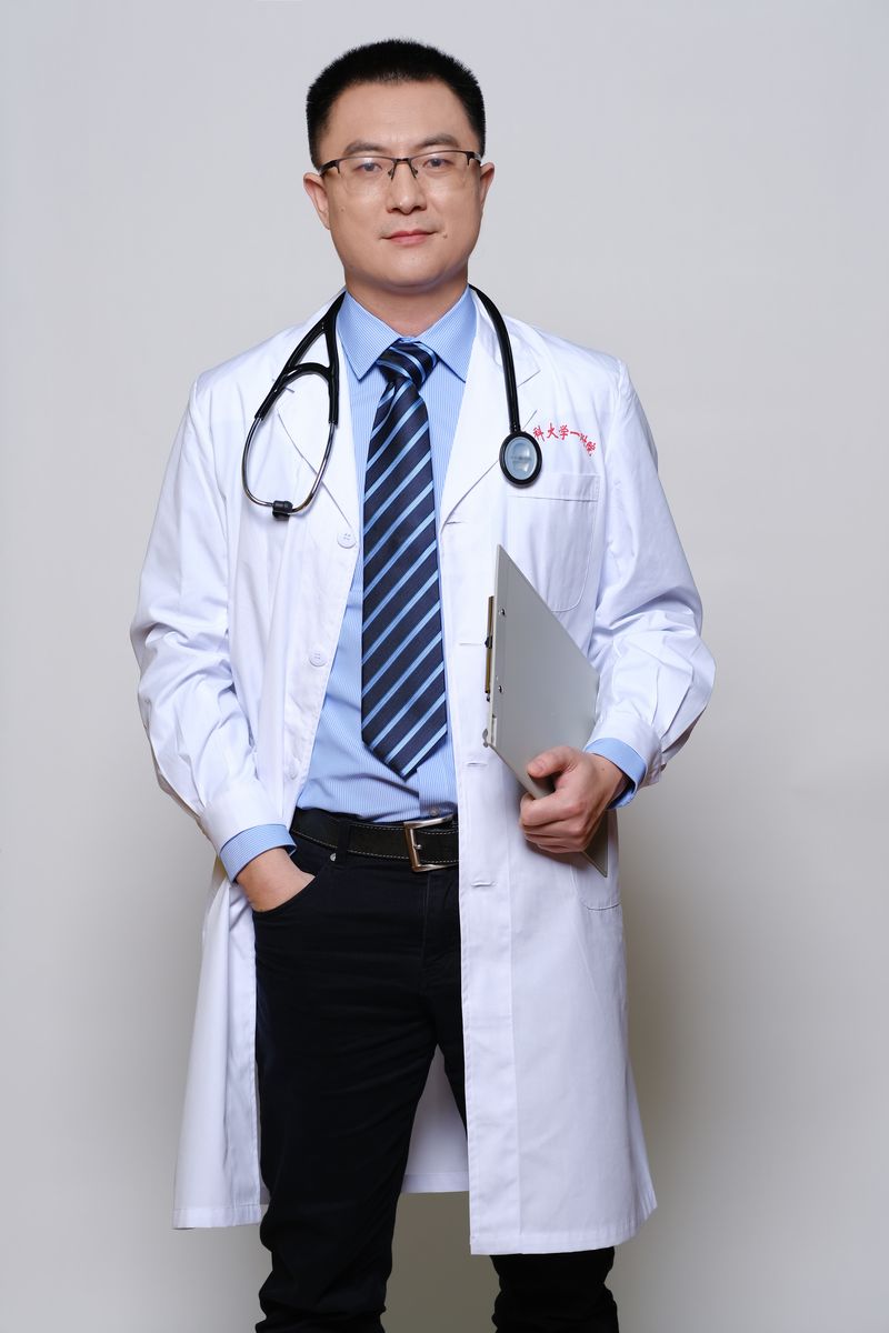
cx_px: 444
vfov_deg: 24.2
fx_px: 3111
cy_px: 666
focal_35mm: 84
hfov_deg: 16.3
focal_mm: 56
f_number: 4
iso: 250
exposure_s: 1/160
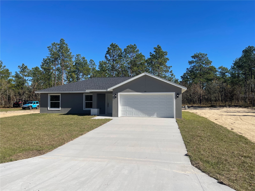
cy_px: 96
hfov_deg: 69.4
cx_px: 128
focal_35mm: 25
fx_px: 184
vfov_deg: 54.9
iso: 32
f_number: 1.6
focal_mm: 5.1
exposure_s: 1/4717
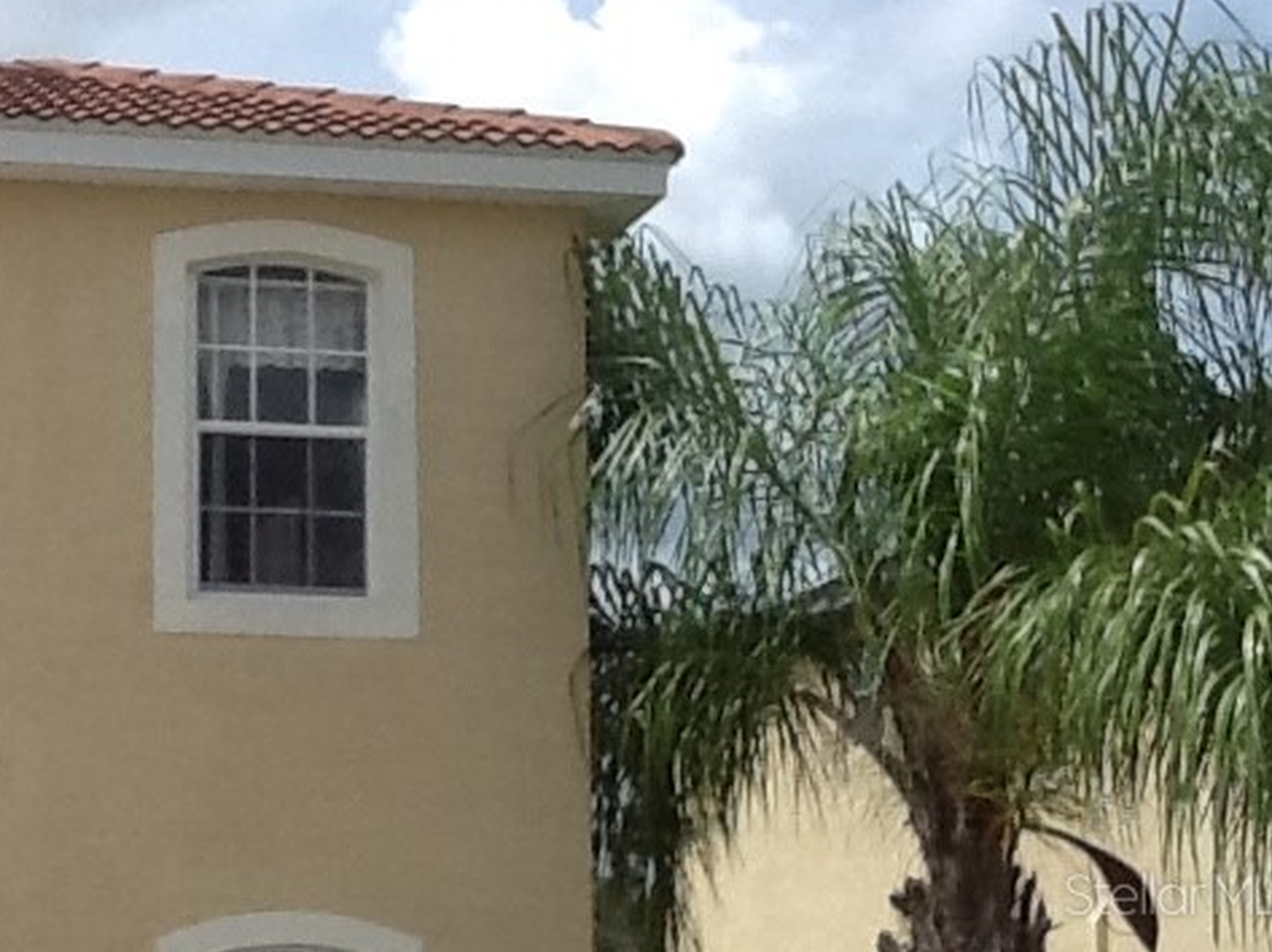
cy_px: 893
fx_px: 2387
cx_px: 27
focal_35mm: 65
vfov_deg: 21.9
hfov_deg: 28.2
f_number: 2.4
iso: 80
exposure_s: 1/2058
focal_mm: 2.03
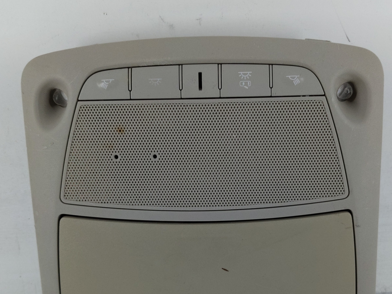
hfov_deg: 44.7
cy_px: 215
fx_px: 476
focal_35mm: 42
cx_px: 222
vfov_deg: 33.7
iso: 62
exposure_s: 1/124
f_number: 1.73
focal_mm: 4.38
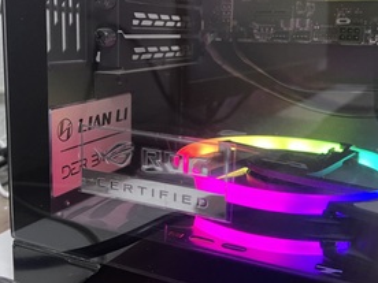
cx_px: 176
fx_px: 470
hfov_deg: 43.8
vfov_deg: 33.5
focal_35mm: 43
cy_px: 116
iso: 400
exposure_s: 1/40
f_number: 1.5
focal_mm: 5.7
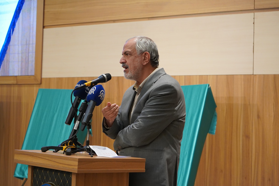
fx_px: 550
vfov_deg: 19.2
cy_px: 93
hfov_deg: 28.5
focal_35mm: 71
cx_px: 139
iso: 5000
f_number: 5.6
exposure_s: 1/160
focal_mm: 70
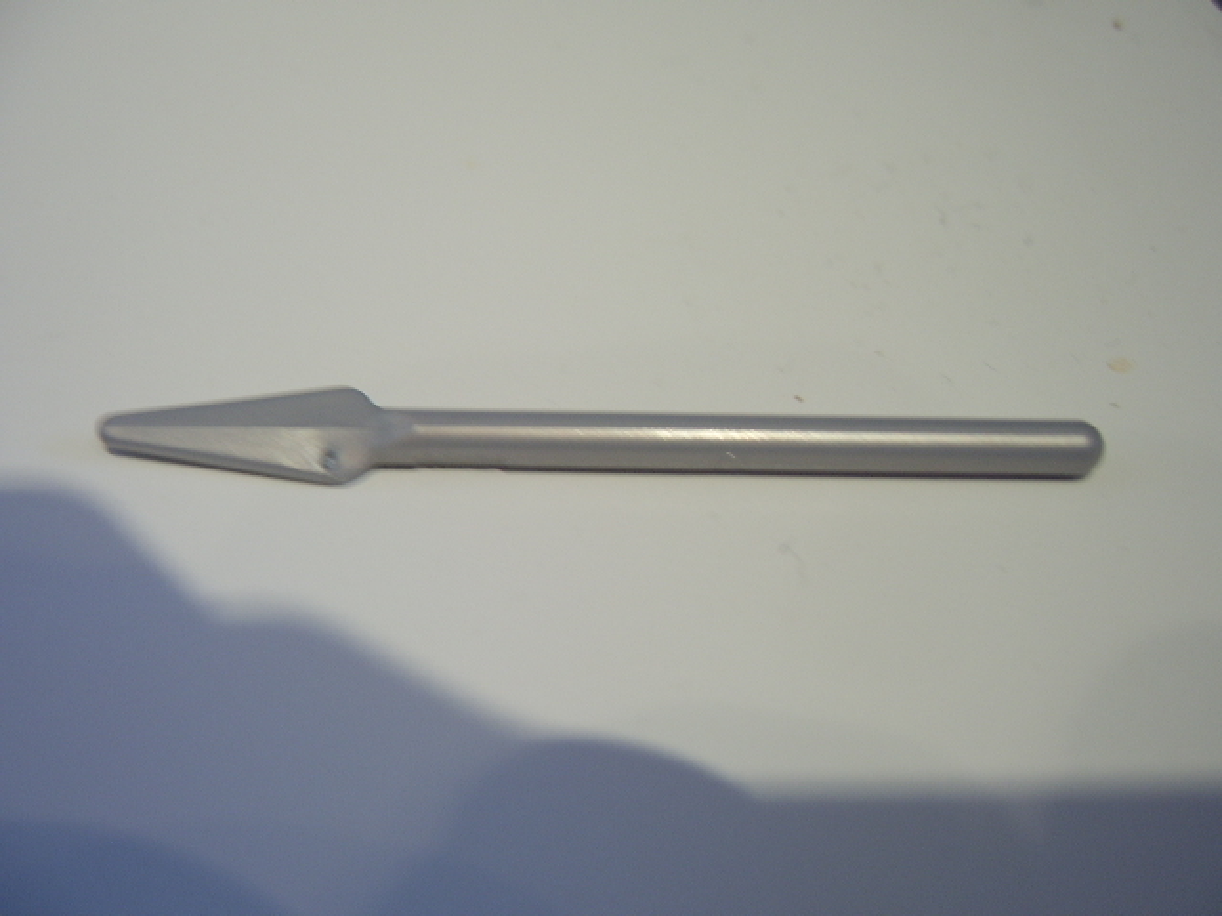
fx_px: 1094
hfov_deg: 58.4
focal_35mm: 31
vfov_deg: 45.4
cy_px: 458
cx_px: 611
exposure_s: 1/18
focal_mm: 8.13
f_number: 2.7
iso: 100
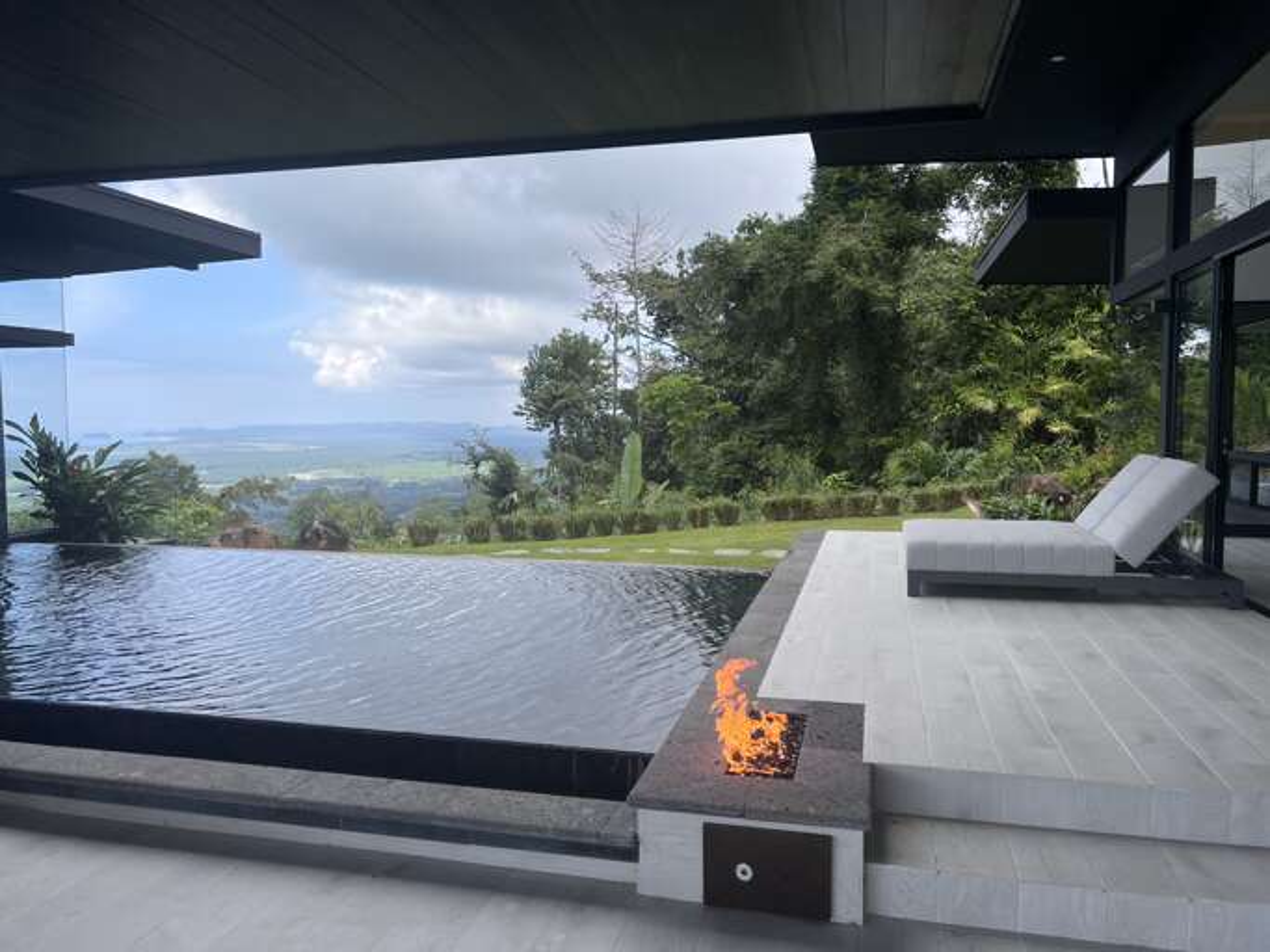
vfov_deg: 53.0
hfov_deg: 67.3
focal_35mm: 26
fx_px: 954
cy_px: 476
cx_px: 635
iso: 50
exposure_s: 1/2632
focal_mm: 5.7
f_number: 1.5
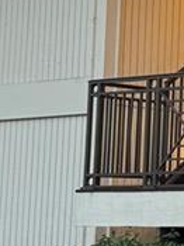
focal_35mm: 165
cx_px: 417
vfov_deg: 12.0
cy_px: 62
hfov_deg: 8.3
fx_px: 1171
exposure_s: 1/60
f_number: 1.78
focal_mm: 6.76
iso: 125
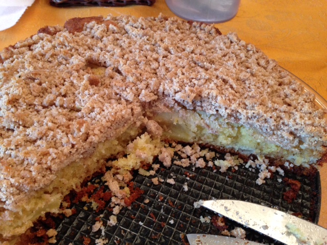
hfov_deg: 55.4
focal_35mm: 33
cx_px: 164
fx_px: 312
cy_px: 122
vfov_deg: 42.9
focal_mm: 4.12
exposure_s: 1/20
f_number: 2.4
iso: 200
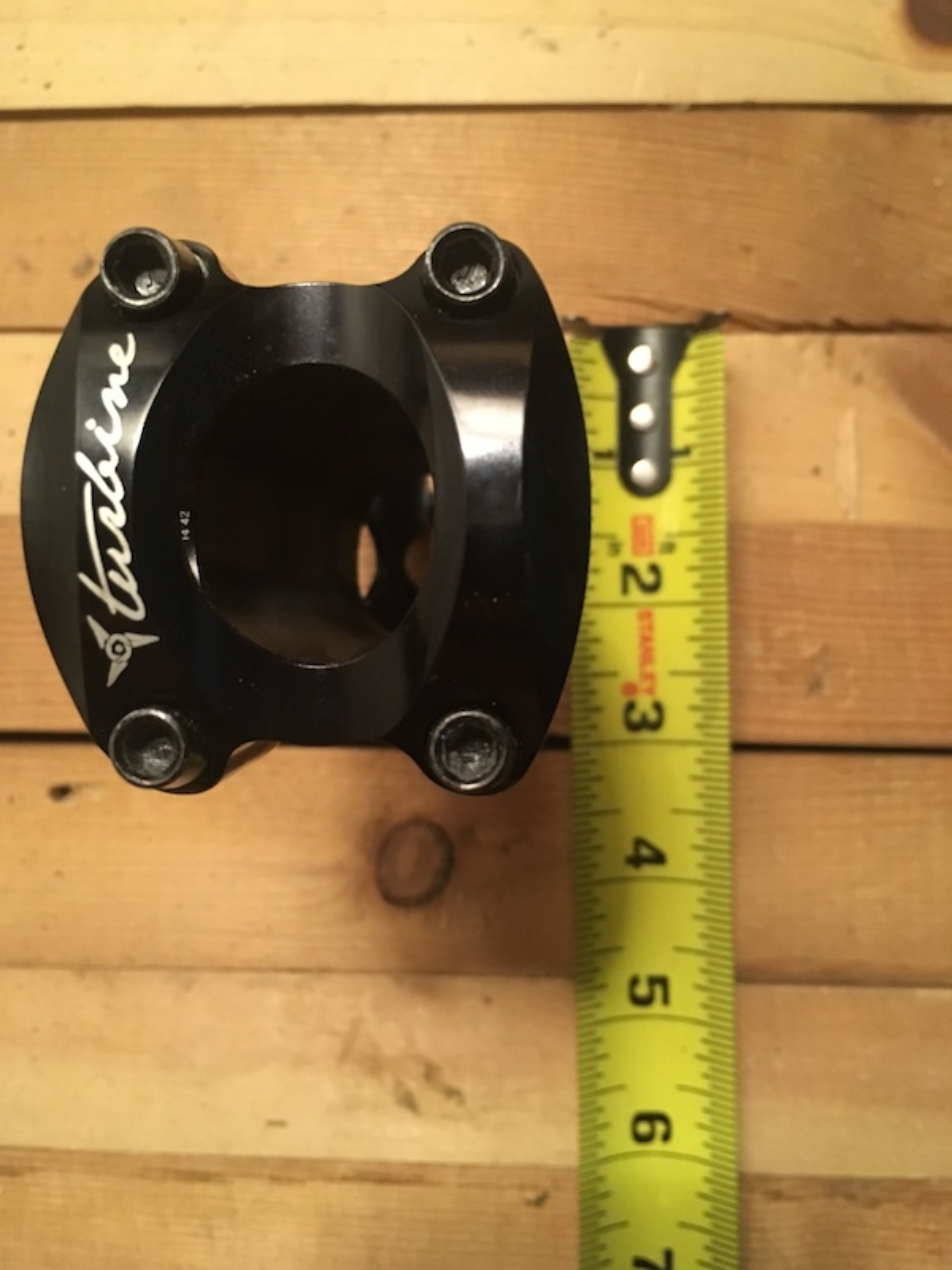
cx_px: 476
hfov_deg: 48.2
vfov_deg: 61.7
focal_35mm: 29
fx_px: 1063
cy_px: 635
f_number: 2.2
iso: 320
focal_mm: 4.15
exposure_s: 1/15
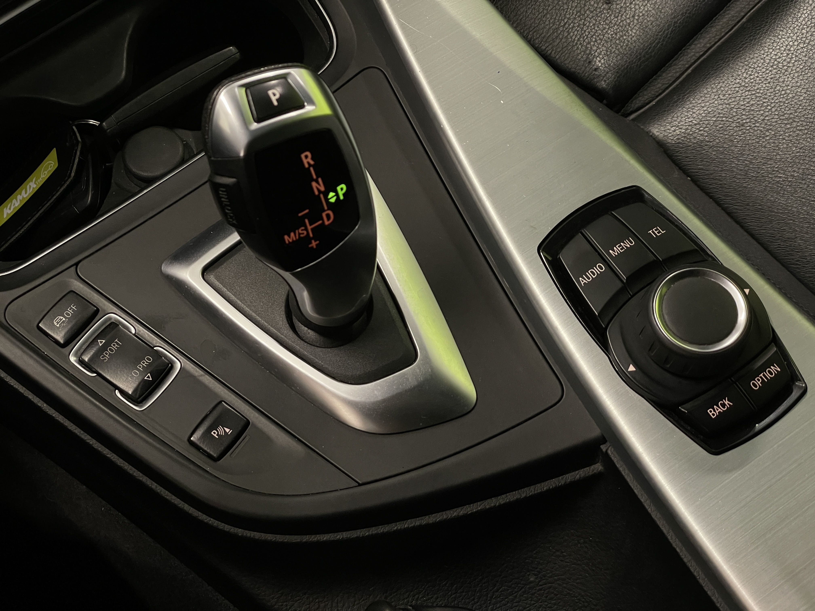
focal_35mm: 52
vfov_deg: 28.0
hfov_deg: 36.8
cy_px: 306
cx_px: 408
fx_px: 1224
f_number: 2
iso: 200
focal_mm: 6
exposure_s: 1/50
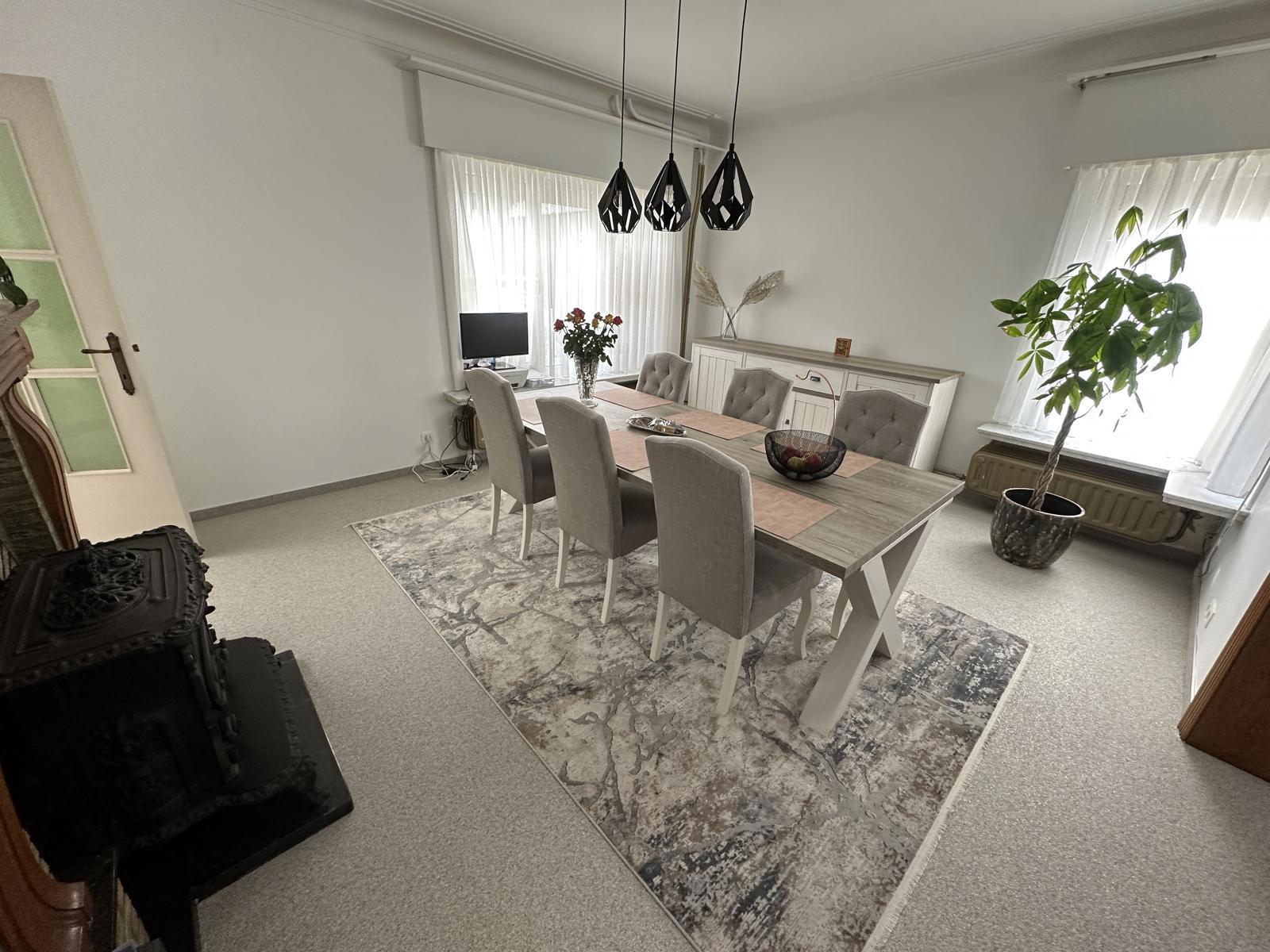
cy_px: 476
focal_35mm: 14
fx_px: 514
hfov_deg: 102.1
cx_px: 635
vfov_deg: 85.7
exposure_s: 1/99
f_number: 2.2
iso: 160
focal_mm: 2.22
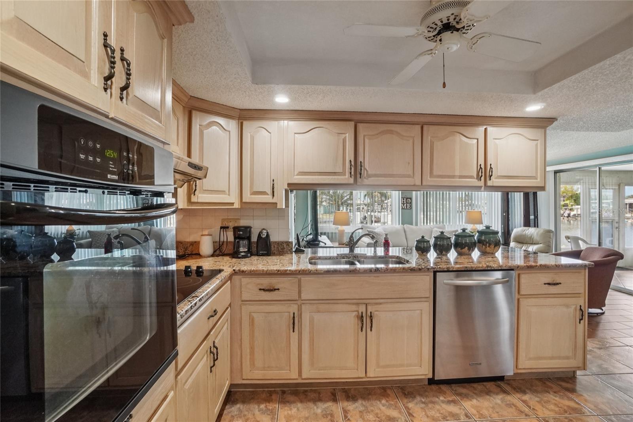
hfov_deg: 100.4
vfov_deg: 77.3
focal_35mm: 15
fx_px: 264
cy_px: 211
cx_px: 316
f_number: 8
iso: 500
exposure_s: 1/30
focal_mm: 10
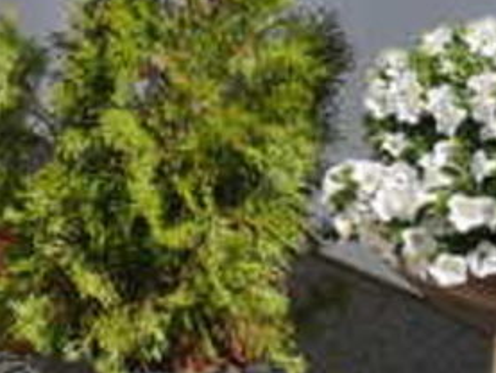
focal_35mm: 156
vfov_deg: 9.4
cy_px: -79
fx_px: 2236
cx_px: -562
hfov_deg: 11.2
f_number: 8
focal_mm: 18
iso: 200
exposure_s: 1/400
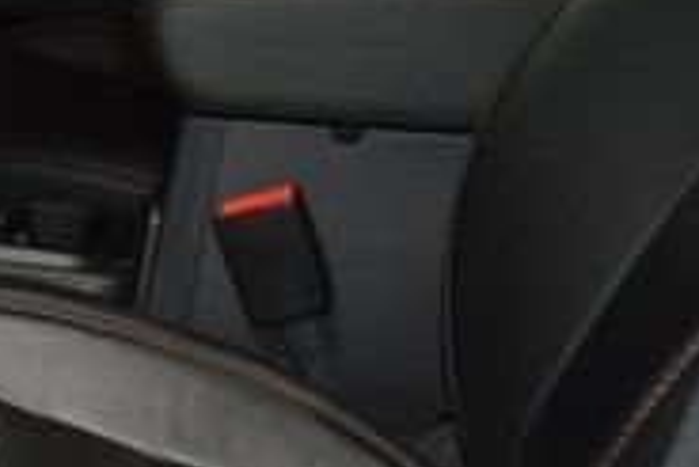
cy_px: 397
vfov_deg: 14.5
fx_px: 1827
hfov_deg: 18.4
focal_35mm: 94
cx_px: -444
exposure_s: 1/100
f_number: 3.5
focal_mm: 18
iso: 1600
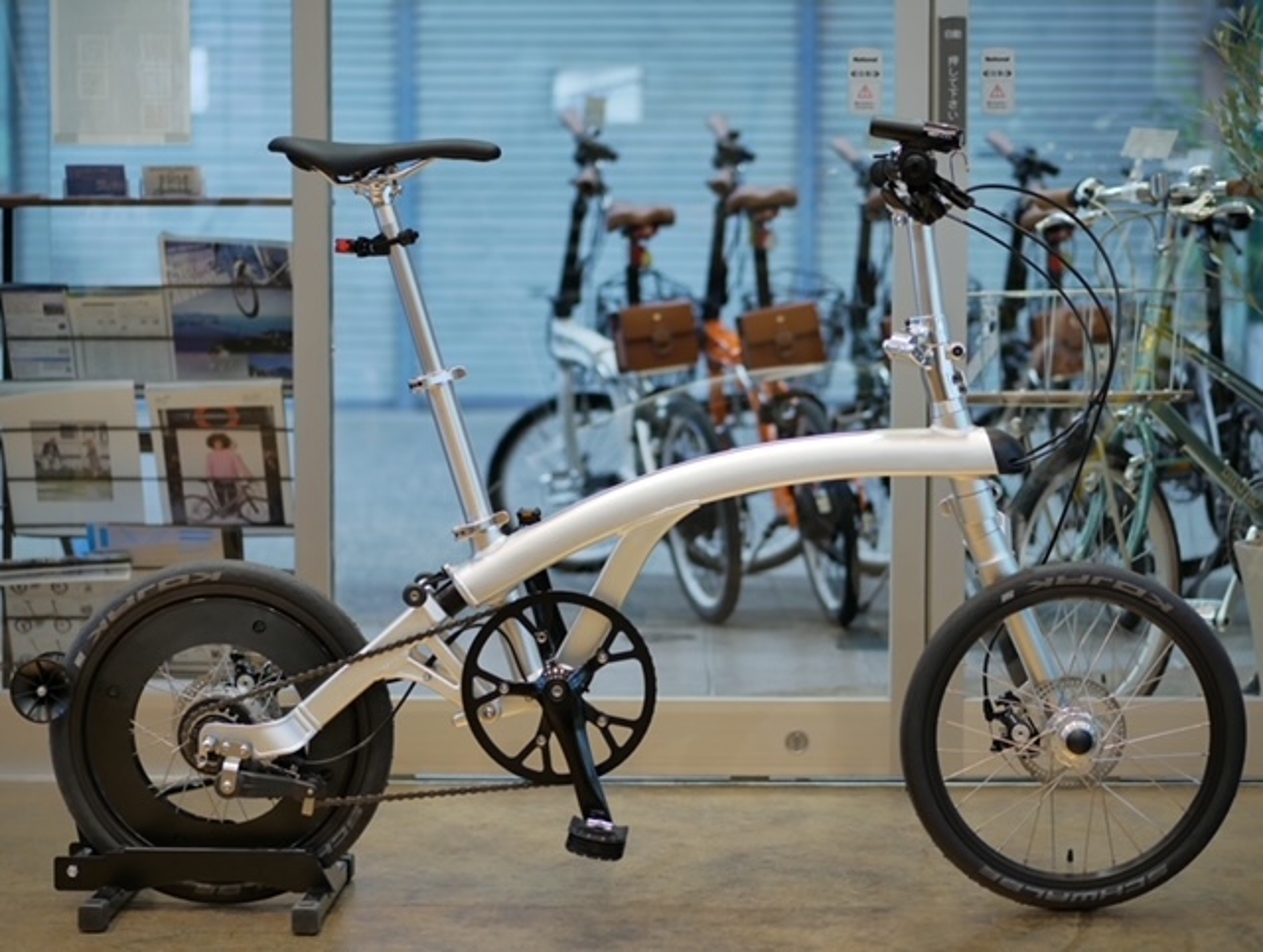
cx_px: 632
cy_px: 476
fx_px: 3143
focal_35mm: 86
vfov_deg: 17.2
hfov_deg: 22.7
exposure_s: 1/60
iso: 320
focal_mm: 43
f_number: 1.8
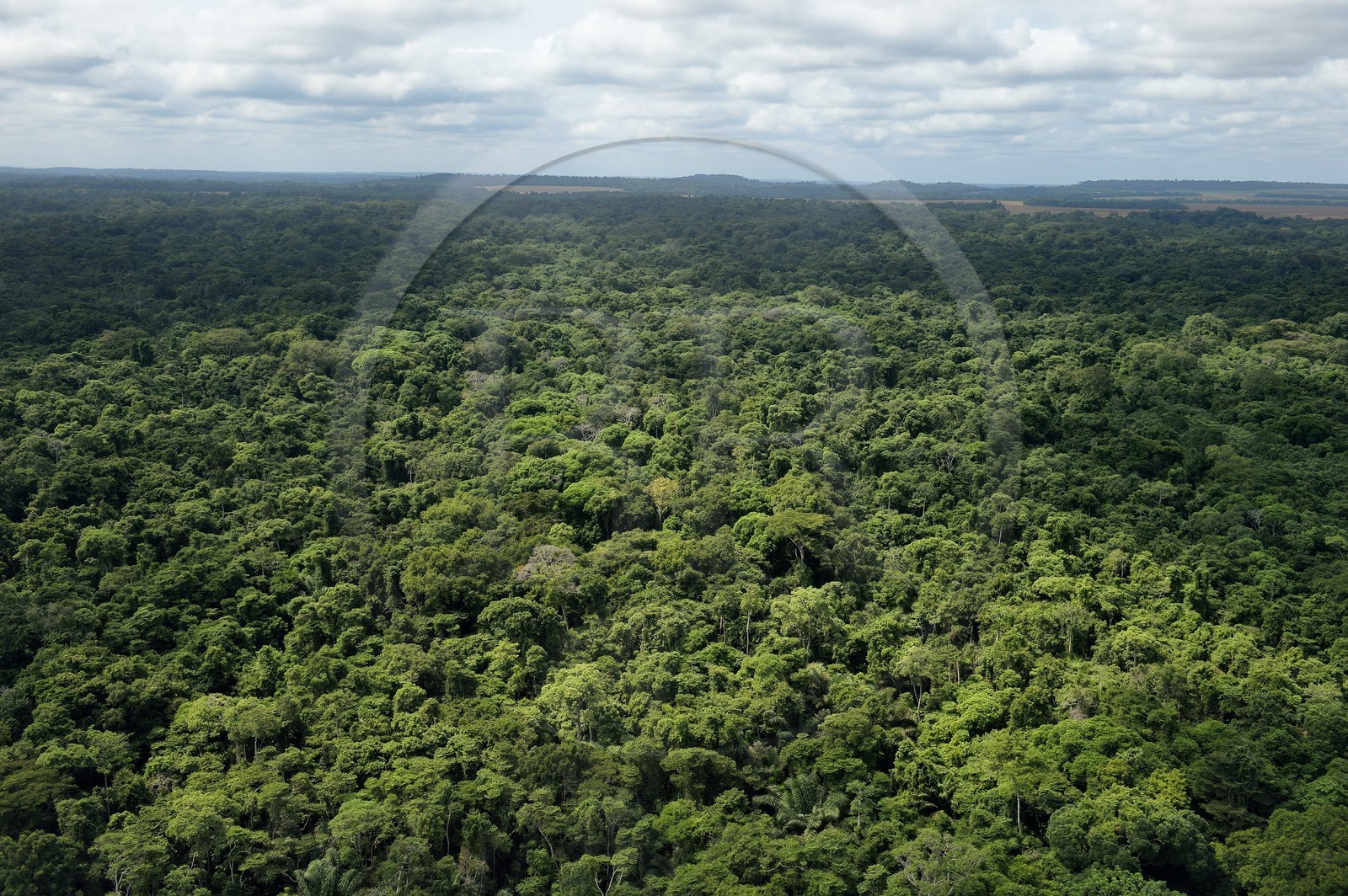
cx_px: 674
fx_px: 1272
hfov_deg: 55.8
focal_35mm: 34
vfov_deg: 38.8
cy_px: 448
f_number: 7.1
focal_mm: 34
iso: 200
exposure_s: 1/320
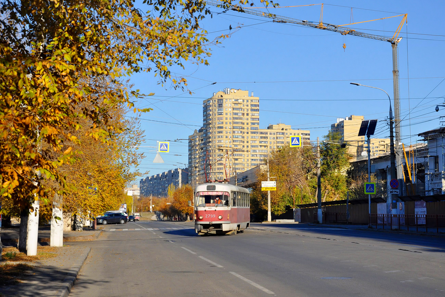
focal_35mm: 72
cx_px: 222
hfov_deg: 28.1
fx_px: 890
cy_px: 148
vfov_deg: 18.9
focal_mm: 48
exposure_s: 1/500
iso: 200
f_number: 8
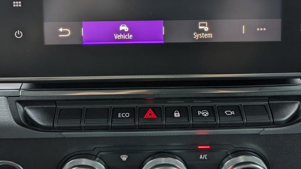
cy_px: 17
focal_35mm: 42
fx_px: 335
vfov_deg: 27.3
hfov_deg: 48.4
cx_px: 152
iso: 53
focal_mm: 4.38
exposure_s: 1/30.2
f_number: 1.73
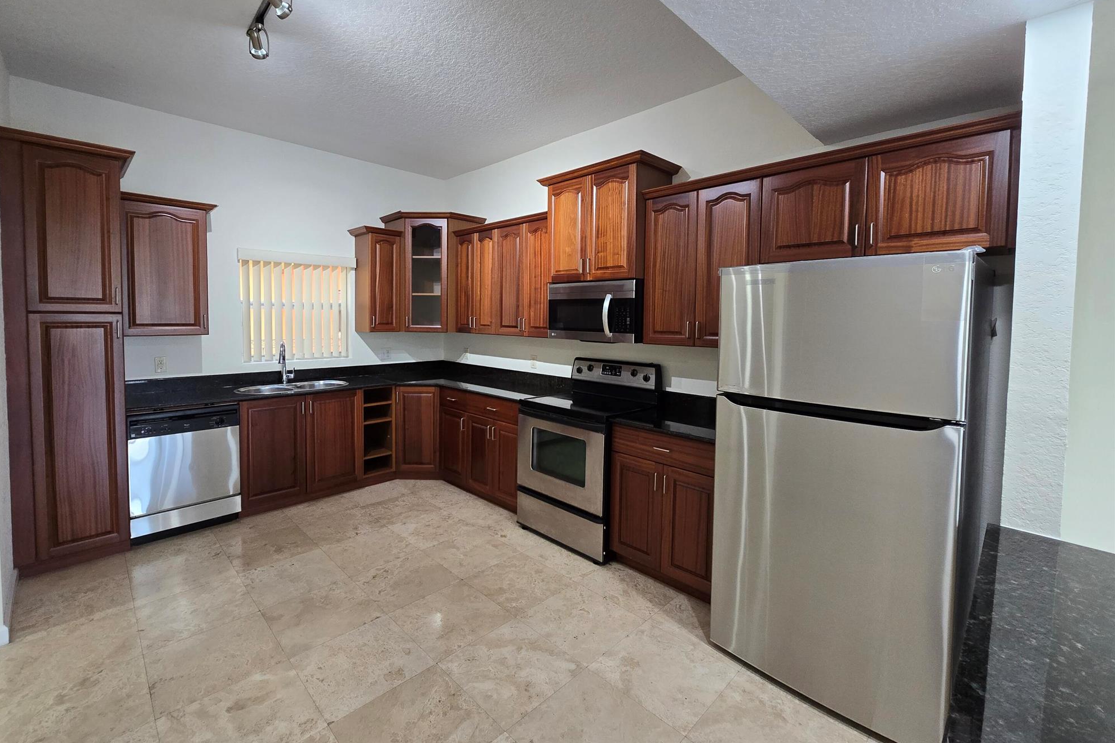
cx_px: 538
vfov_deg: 81.0
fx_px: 434
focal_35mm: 14
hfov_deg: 104.2
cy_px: 339
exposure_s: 1/60
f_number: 2.2
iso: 200
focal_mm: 2.2
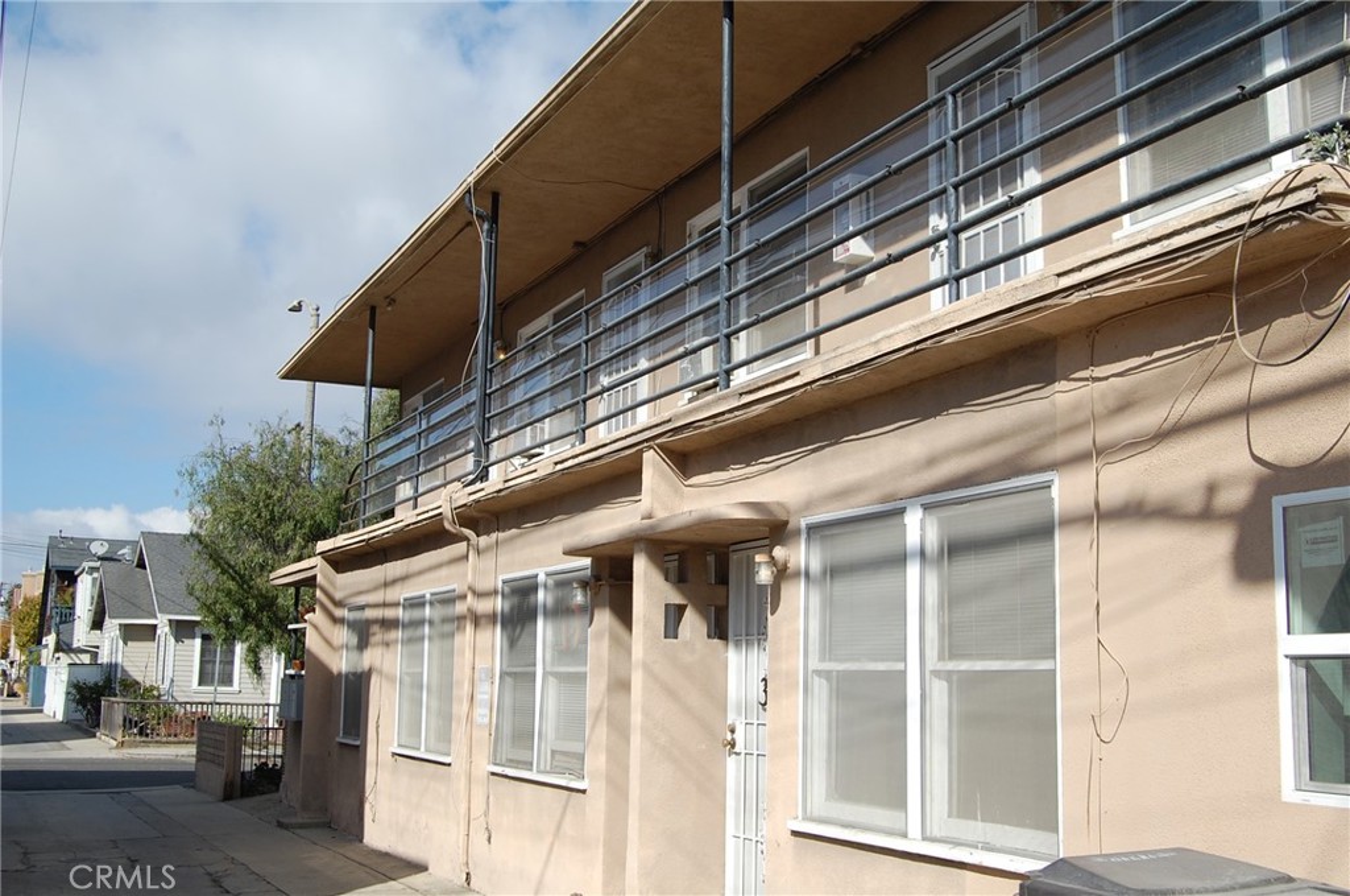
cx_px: 675
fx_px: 1572
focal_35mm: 42
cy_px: 448
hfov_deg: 46.5
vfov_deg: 31.8
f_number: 10
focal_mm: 28
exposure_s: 1/400
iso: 200
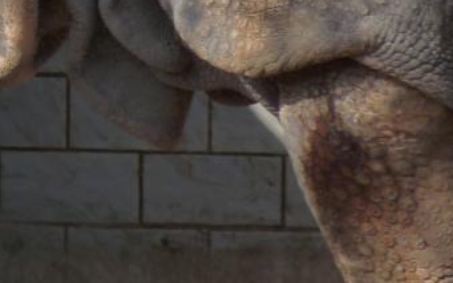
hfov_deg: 1.2
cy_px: -94
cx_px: -20
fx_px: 21268
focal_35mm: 1723
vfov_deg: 0.8
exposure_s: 1/250
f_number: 5.6
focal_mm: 86.4
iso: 160
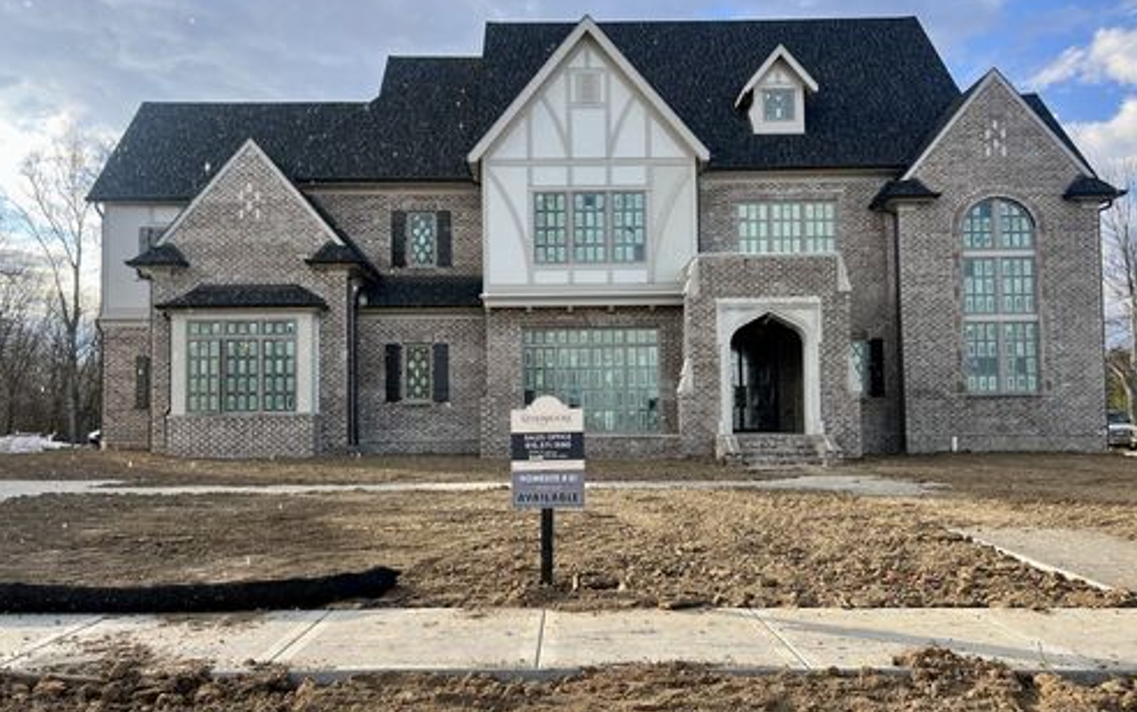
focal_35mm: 28
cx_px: 568
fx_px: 868
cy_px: 369
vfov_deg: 44.6
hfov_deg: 66.4
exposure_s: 1/1196
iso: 50
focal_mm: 5.7
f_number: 1.5
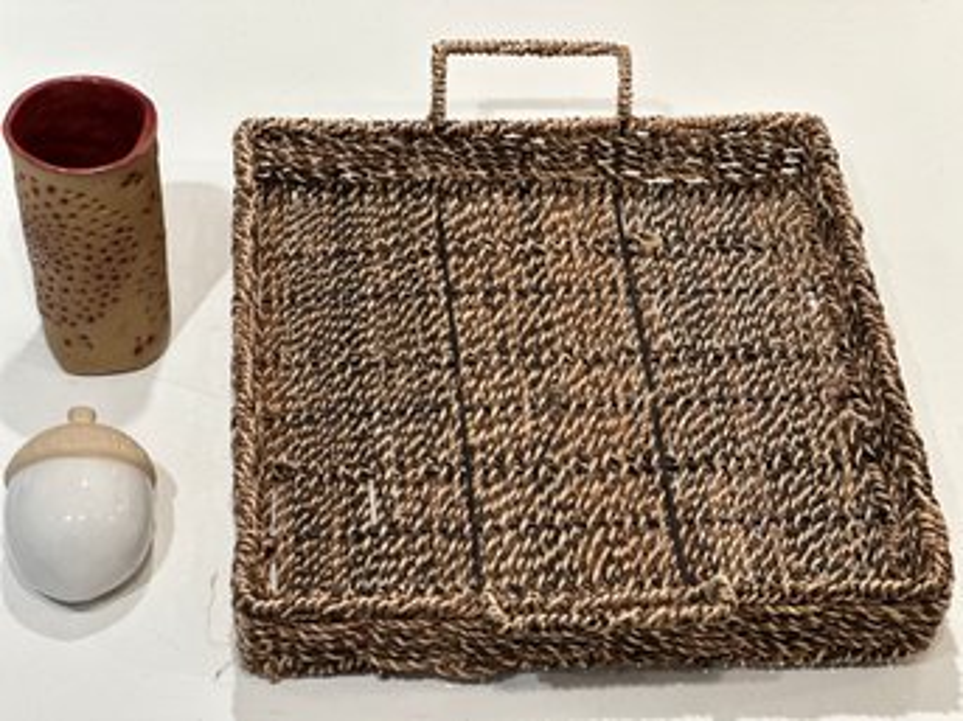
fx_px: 2141
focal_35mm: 77
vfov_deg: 19.1
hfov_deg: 25.3
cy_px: 360
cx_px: 482
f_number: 2.8
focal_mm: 9
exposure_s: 1/40
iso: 200
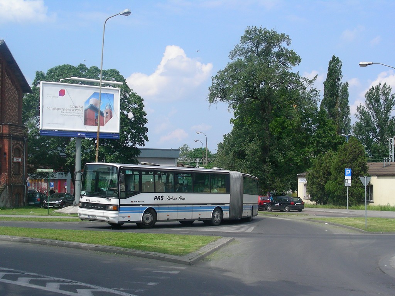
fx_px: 662
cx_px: 198
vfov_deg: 25.2
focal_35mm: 58
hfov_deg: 33.2
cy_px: 148
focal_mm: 9.7
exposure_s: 1/740
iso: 50
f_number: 4
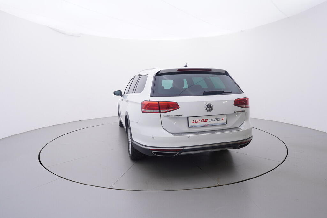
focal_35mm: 22
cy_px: 109
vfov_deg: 56.2
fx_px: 204
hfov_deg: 77.3
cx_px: 164
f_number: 5
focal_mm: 15
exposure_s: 1/80
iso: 200
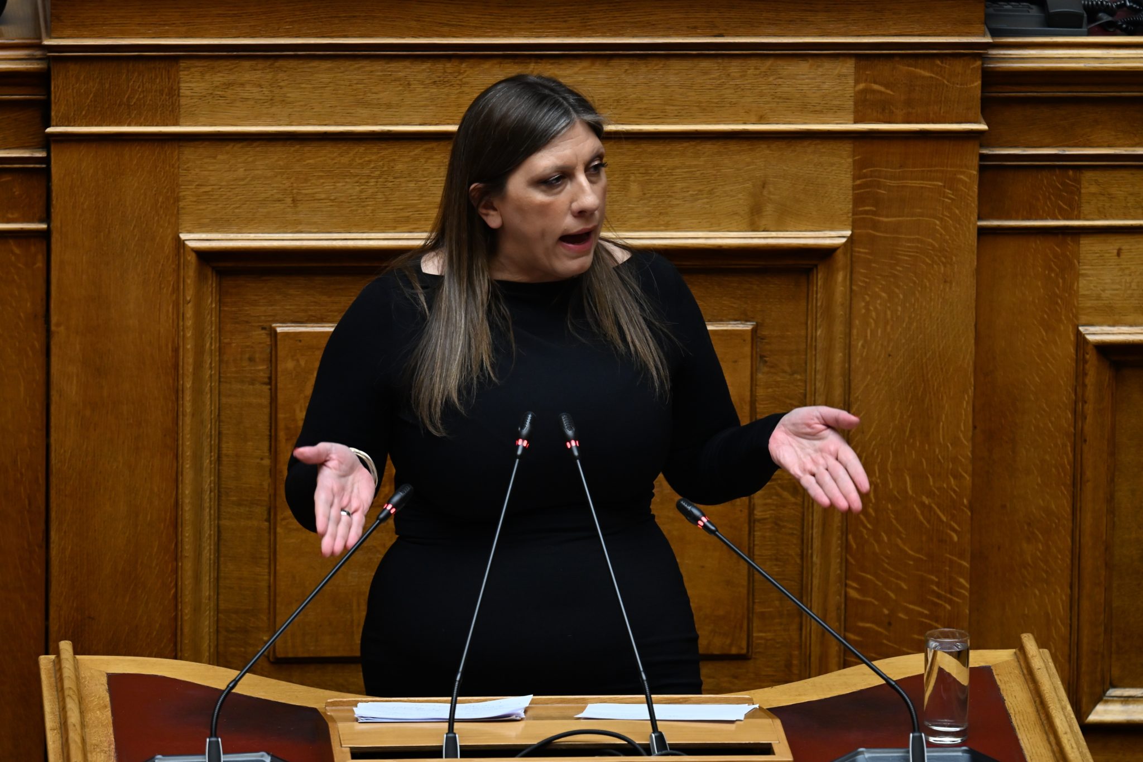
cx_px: 572
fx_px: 11746
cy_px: 381
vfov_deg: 3.7
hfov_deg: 5.6
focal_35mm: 370
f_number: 6
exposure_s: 1/250
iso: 2500
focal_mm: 370
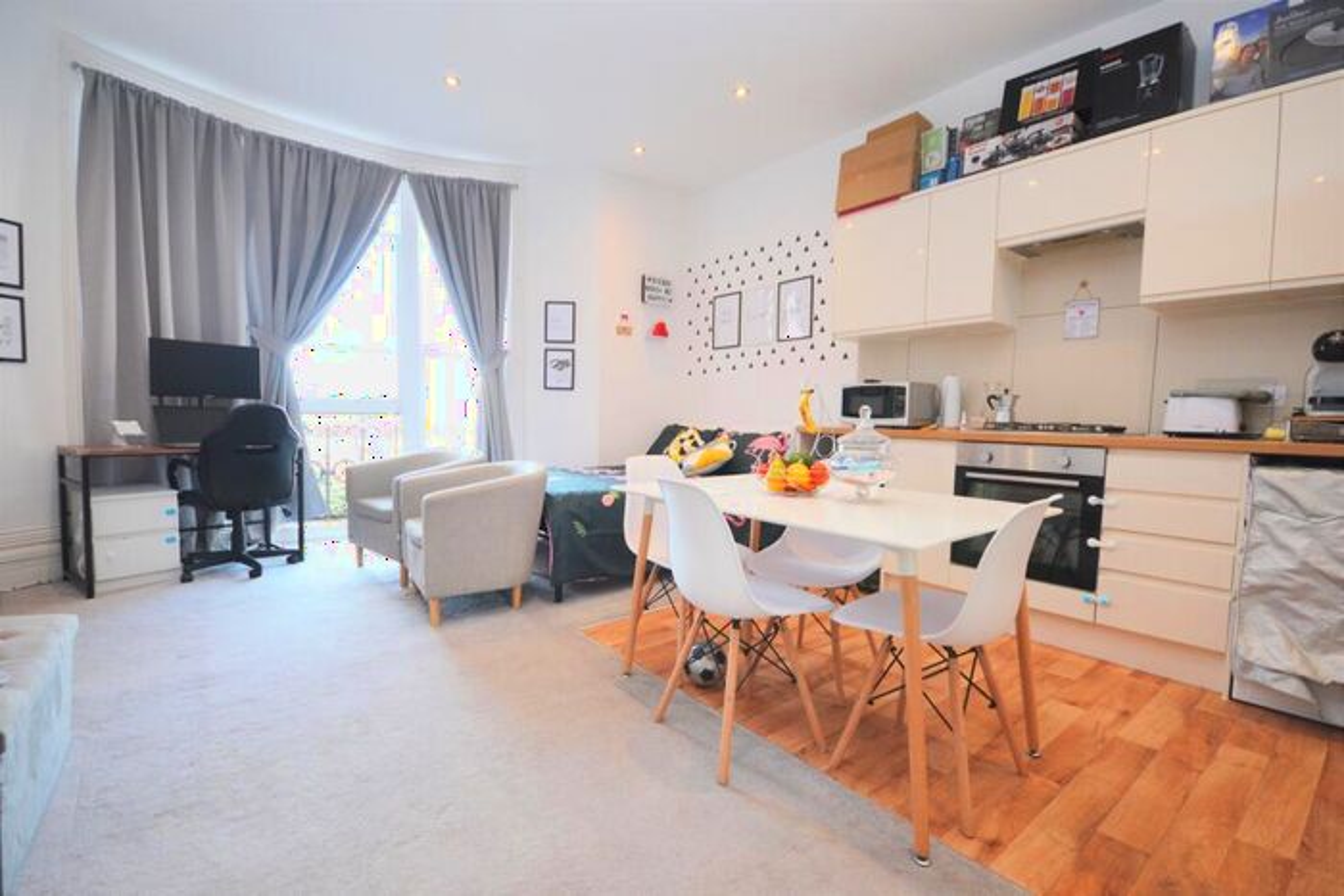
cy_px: 448
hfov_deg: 100.4
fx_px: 560
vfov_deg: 77.4
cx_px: 672
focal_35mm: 15
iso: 400
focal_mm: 10
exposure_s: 1/80
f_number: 4.5
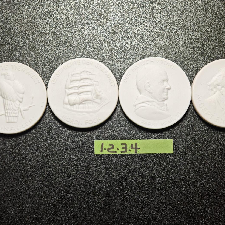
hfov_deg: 24.3
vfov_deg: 24.3
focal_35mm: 71
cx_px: 117
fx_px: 522
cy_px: 112
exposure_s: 1/108
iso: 320
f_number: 2
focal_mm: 9
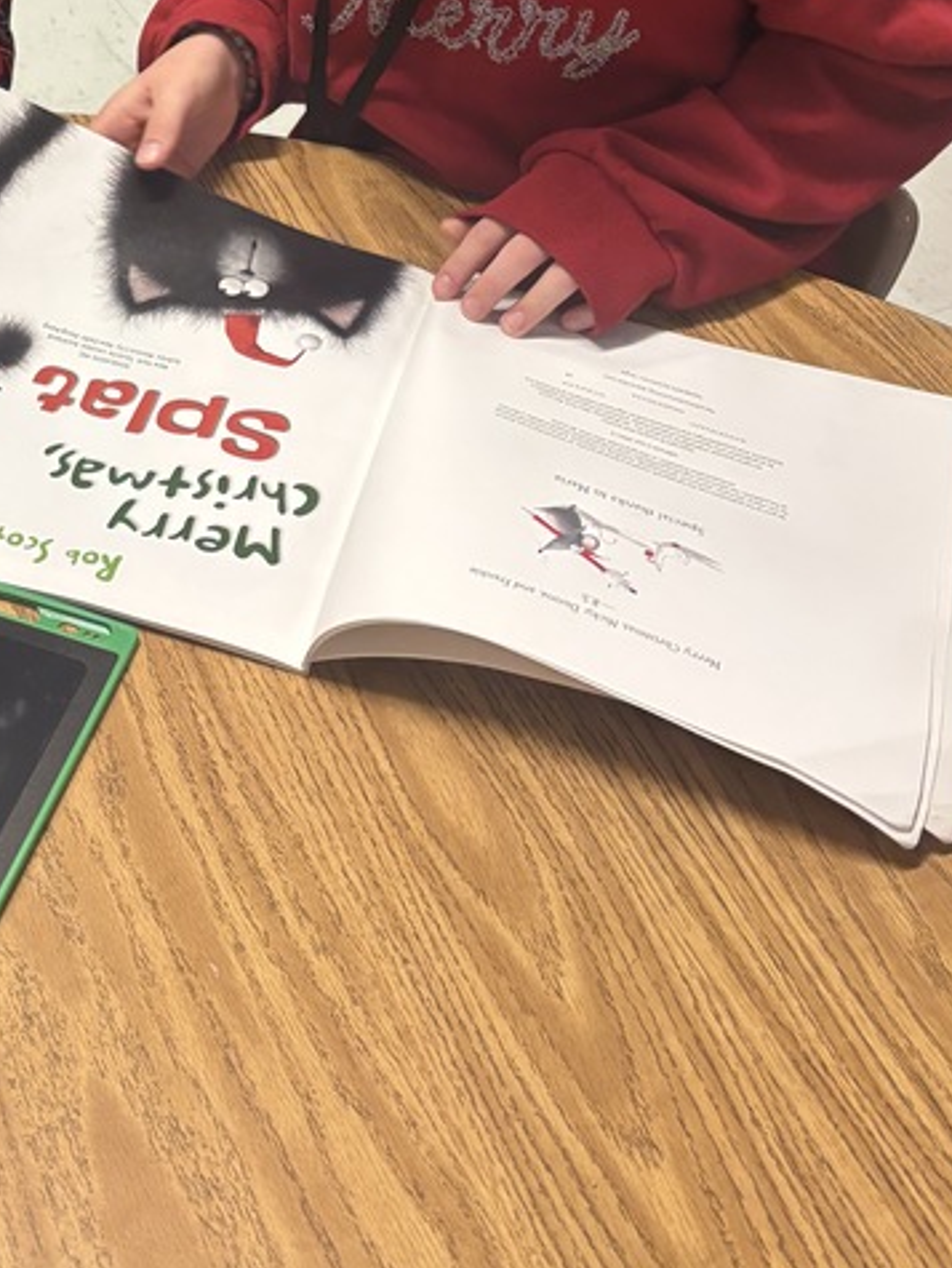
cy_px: 13
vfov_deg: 31.8
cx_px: 213
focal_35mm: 56
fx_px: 2051
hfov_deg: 25.7
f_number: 1.6
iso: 400
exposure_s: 1/60
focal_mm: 5.96
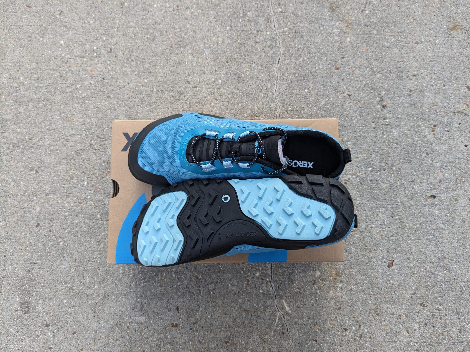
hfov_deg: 65.3
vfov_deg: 51.4
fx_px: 367
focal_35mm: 27
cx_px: 235
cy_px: 176
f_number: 1.73
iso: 55
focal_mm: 4.38
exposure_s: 1/251
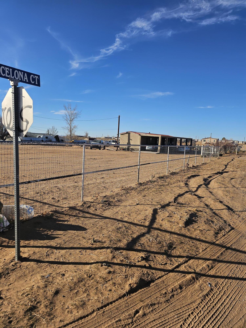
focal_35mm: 23
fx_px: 218
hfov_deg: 58.9
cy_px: 164
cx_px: 123
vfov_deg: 73.9
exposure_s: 1/973
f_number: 1.7
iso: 10
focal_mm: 6.3
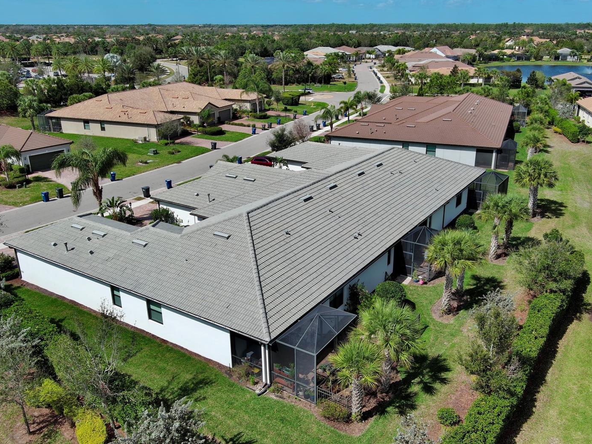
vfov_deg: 44.1
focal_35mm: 32
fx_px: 547
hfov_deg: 56.8
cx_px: 317
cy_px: 218
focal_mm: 10.57
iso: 100
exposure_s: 1/320
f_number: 9
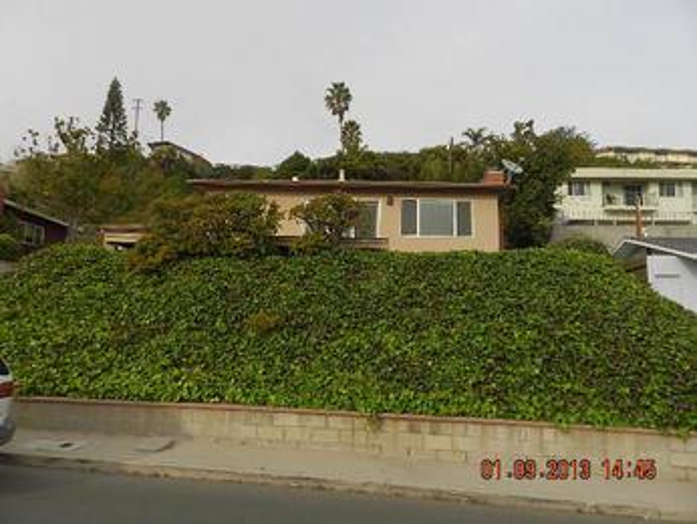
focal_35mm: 23
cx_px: 348
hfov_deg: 73.9
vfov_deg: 58.9
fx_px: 463
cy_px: 262
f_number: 4
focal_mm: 4
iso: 160
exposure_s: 1/800
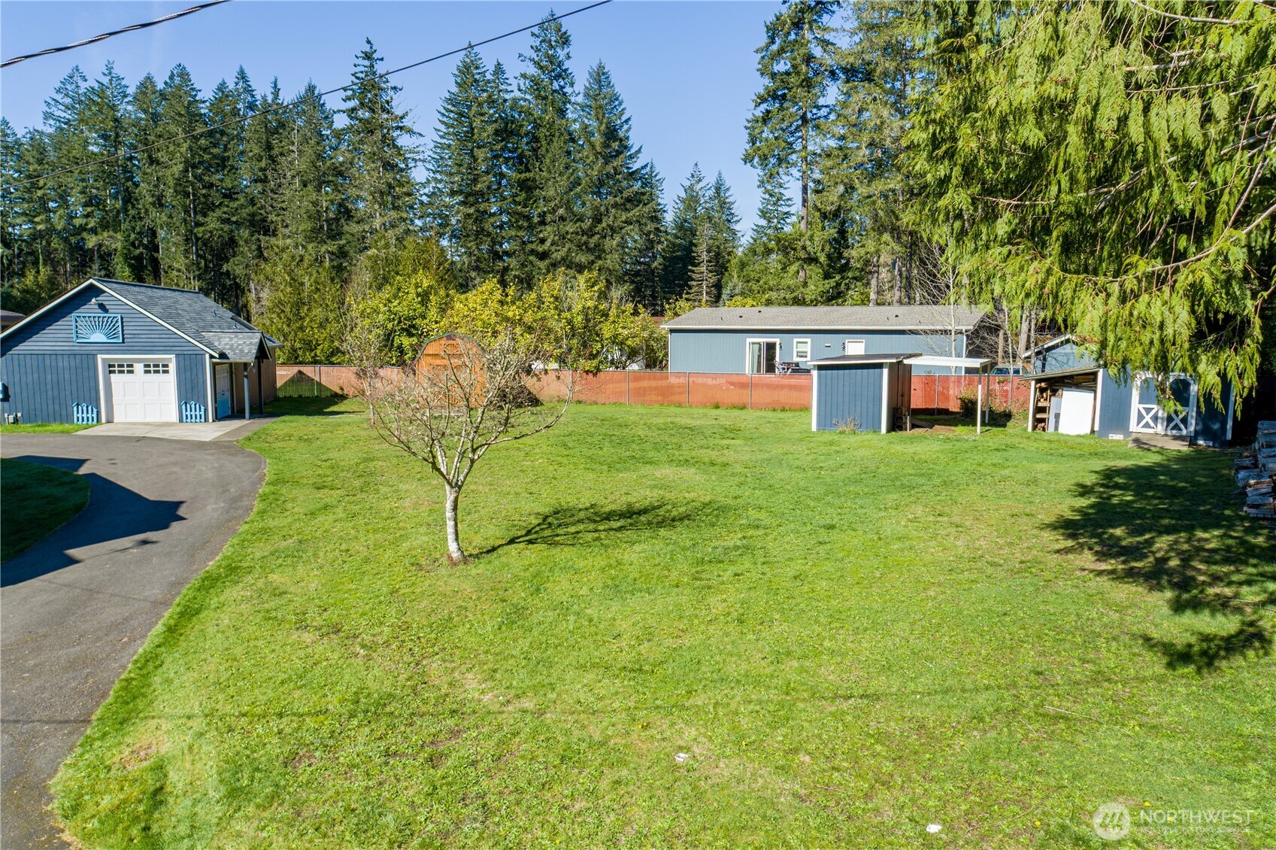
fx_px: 850
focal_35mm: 24
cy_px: 425
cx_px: 638
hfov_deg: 73.8
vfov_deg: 53.1
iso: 100
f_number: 5
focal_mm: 8.8
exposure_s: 1/800
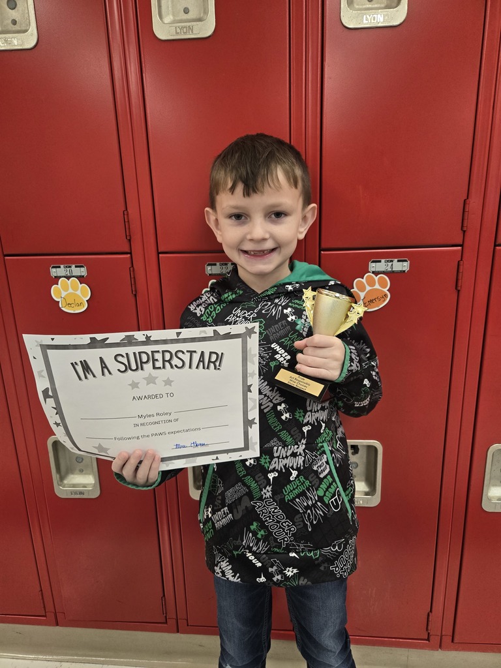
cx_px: 250
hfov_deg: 58.9
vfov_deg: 73.9
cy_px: 334
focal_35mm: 23
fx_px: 444
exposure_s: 1/120
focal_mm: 5.4
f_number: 1.8
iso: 160
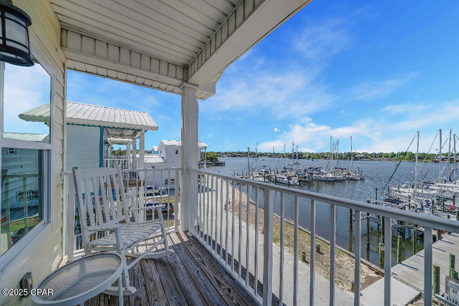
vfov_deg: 90.0
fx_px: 153
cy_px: 153
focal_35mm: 12
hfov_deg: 112.6
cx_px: 230
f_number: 5.6
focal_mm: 12
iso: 100
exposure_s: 1/1000
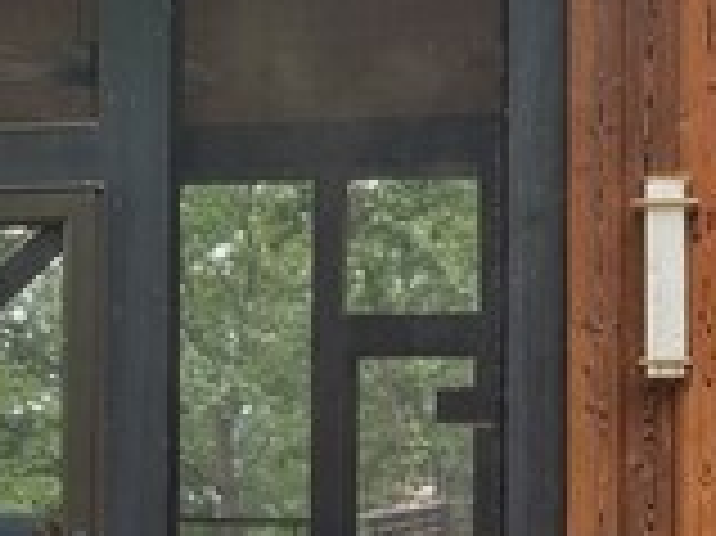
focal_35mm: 105
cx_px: 99
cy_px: 475
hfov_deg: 18.5
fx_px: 2170
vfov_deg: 14.0
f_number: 11
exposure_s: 1/60
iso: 800
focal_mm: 16
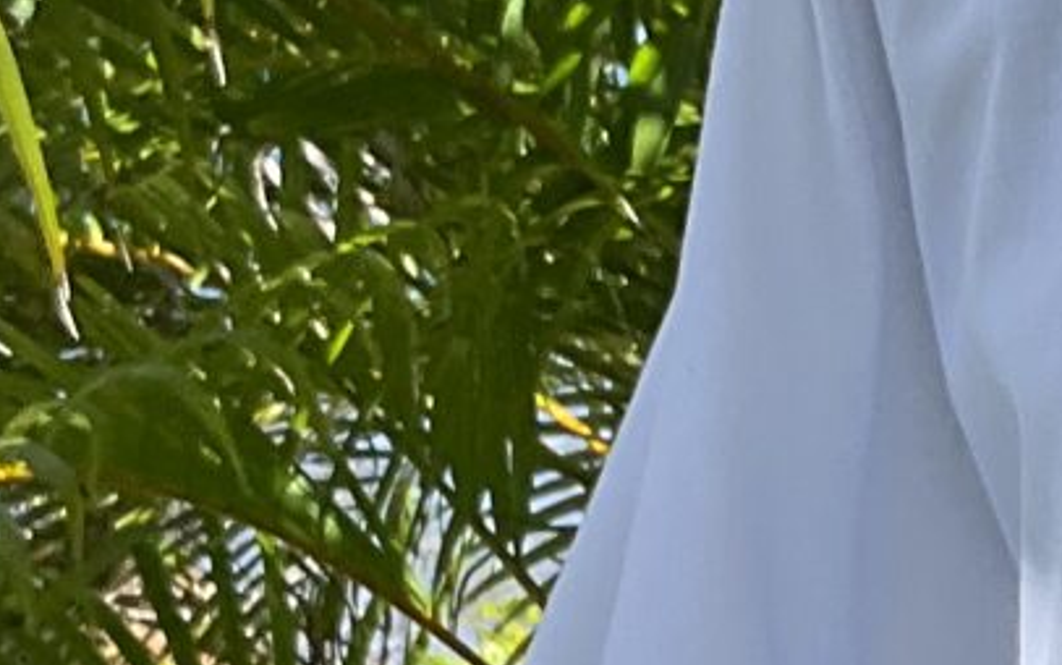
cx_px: 1792
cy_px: 1126
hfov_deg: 10.3
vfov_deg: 6.6
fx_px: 5616
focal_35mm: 194
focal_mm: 3
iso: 25
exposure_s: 1/524
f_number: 1.8
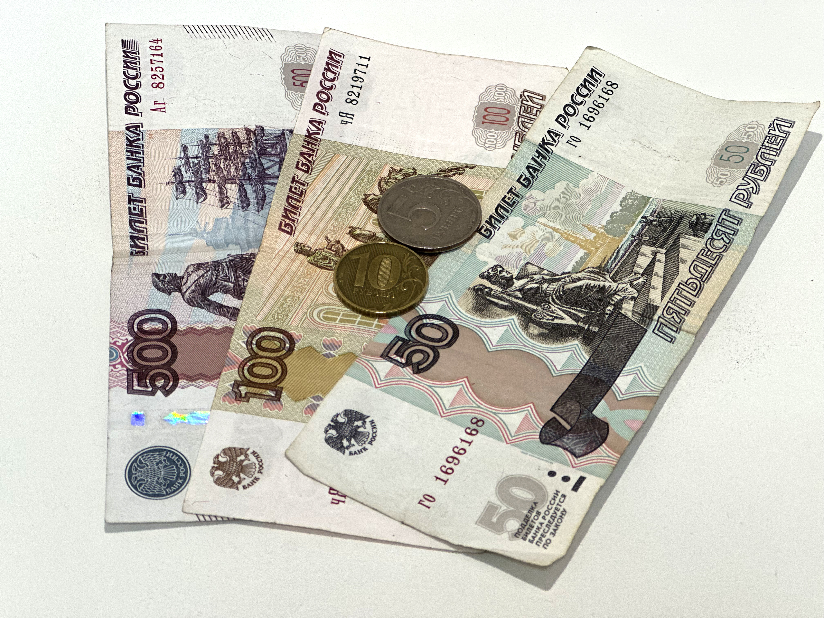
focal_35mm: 77
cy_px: 309
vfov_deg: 19.1
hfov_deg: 25.3
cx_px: 412
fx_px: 1833
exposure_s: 1/33
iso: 125
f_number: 2.8
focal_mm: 9
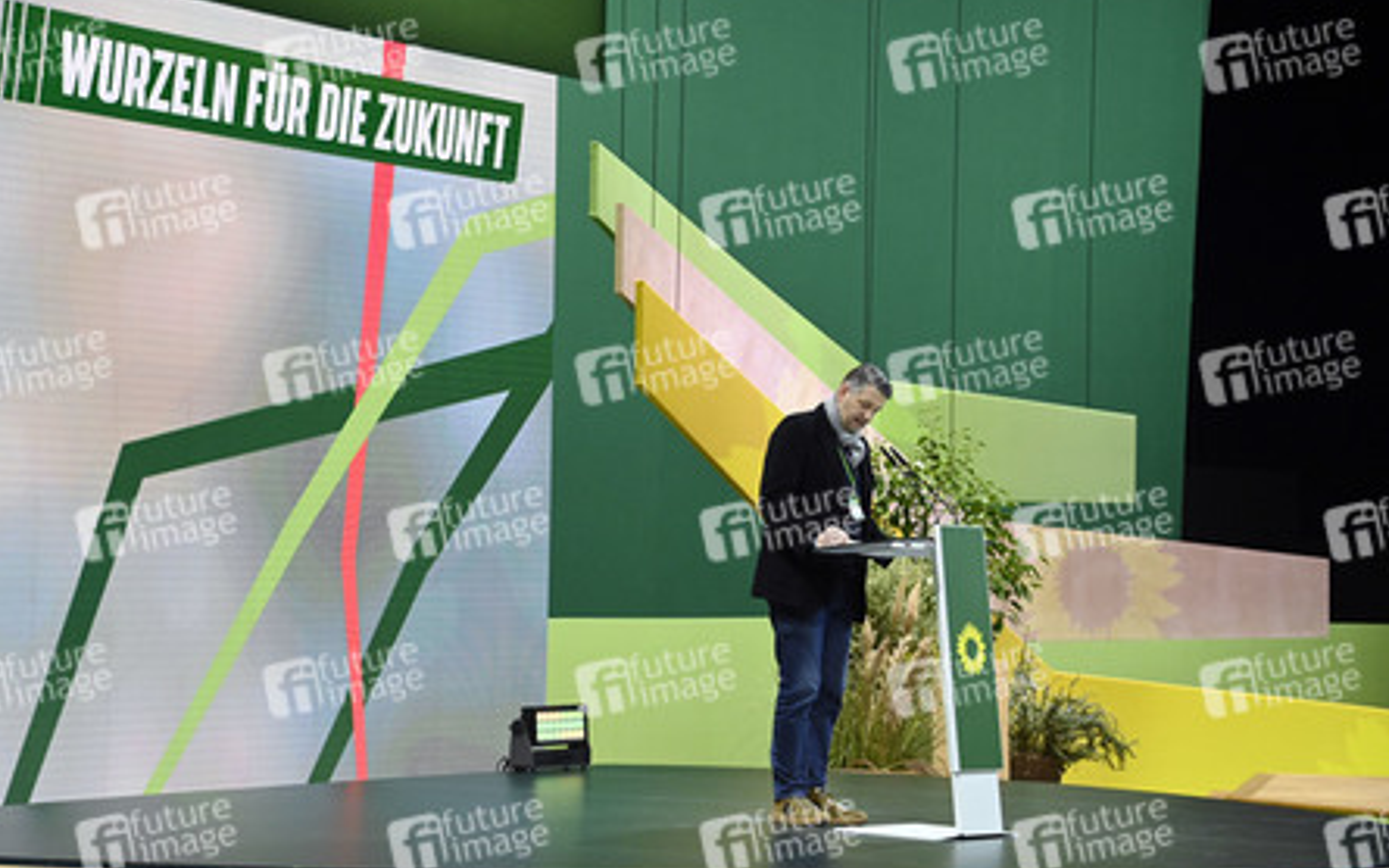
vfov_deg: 14.1
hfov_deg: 22.3
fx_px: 3520
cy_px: 446
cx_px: 698
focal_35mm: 93
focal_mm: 90
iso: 8000
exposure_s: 1/320
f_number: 5.6
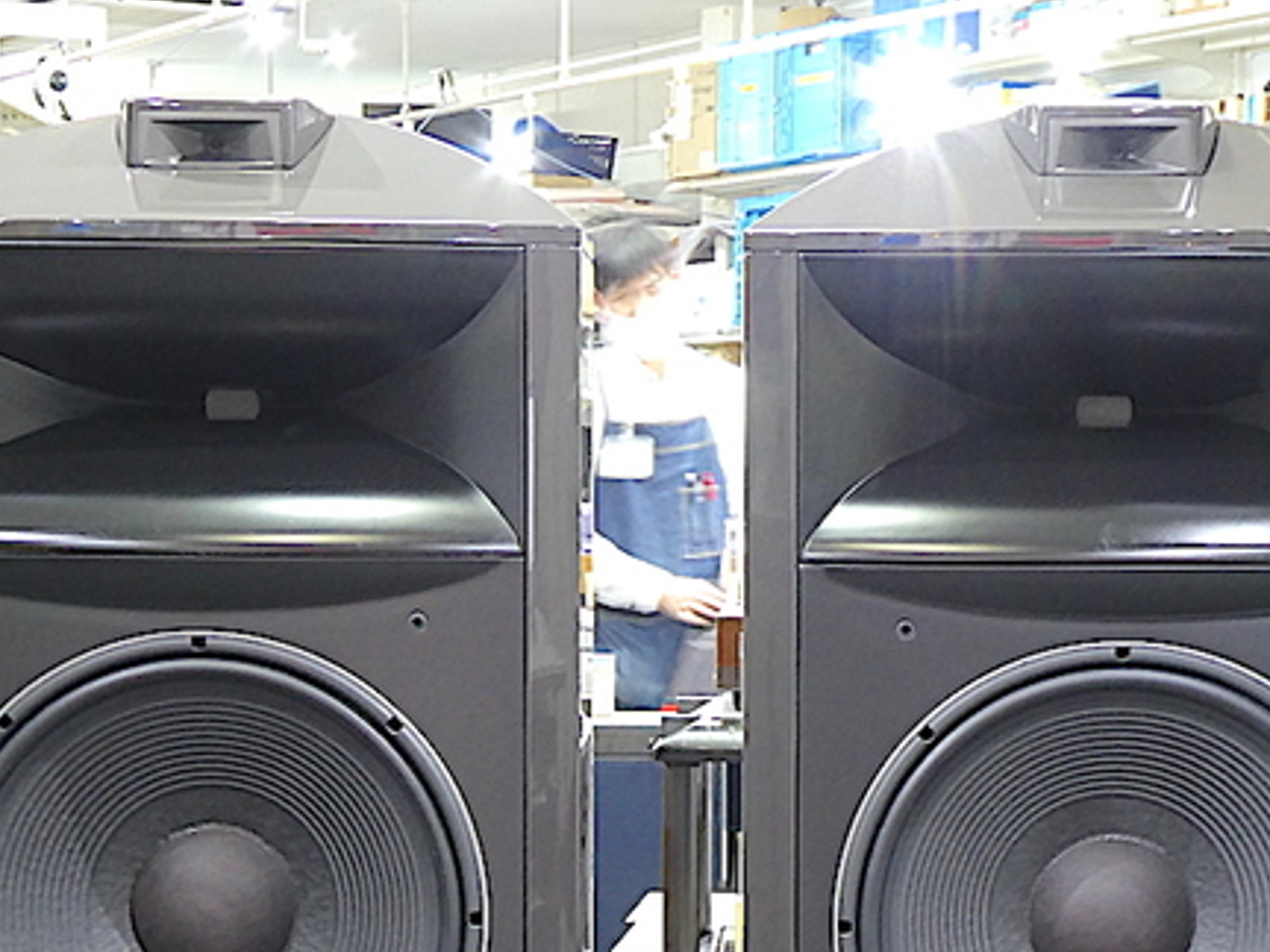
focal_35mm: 111
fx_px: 4072
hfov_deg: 17.7
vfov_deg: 13.1
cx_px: 661
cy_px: 1002
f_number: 4.1
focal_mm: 9
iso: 200
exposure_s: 1/2.5
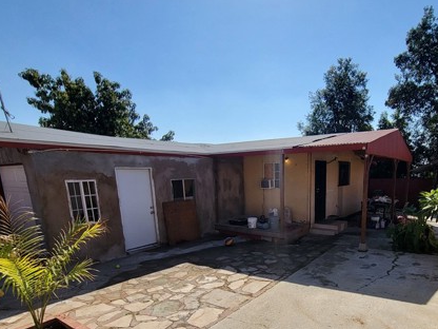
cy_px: 232
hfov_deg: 79.9
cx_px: 280
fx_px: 253
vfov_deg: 63.4
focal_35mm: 20
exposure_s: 1/1962
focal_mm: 2.2
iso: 50
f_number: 2.2
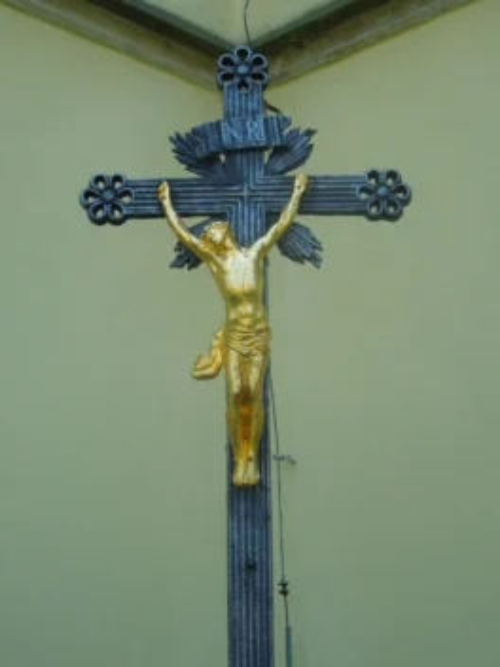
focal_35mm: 61
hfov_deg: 24.0
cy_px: 334
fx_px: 1175
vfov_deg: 31.7
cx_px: 250
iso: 400
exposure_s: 1/1000
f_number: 4.3
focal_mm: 11
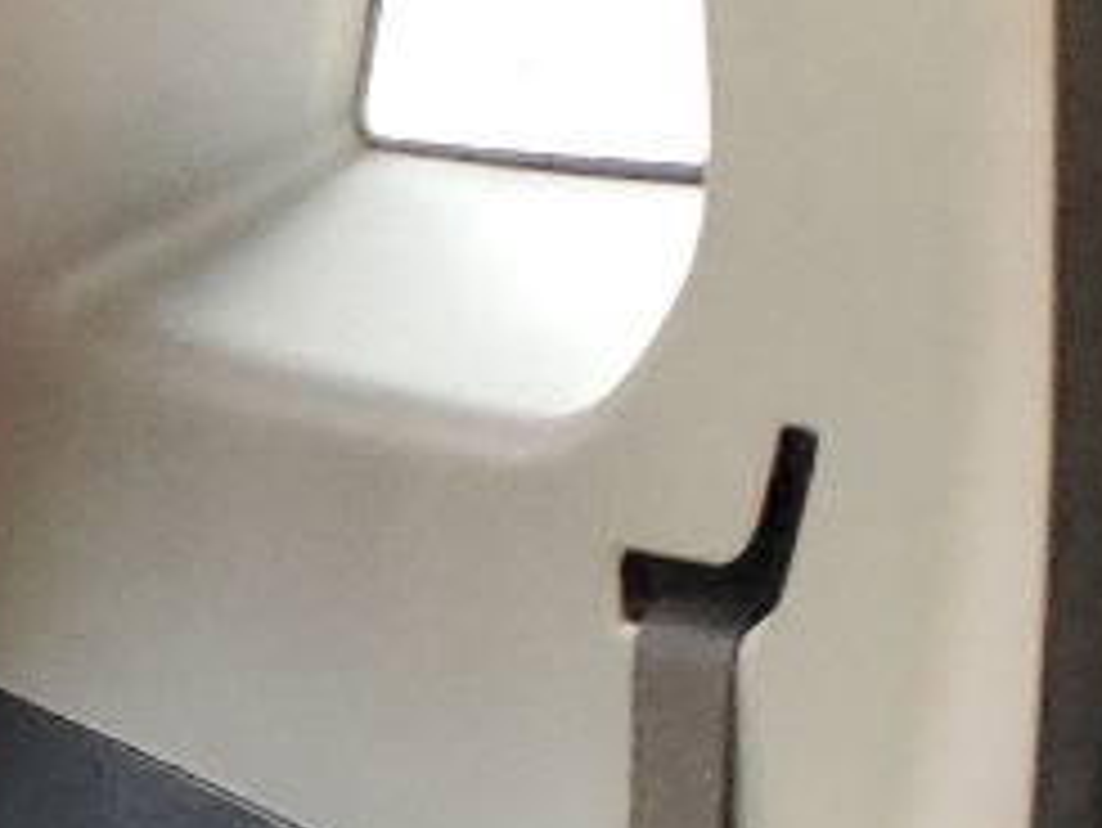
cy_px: 2398
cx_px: -2289
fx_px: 5415
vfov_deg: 7.7
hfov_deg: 9.1
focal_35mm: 170
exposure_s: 1/60.2
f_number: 1.5
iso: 178
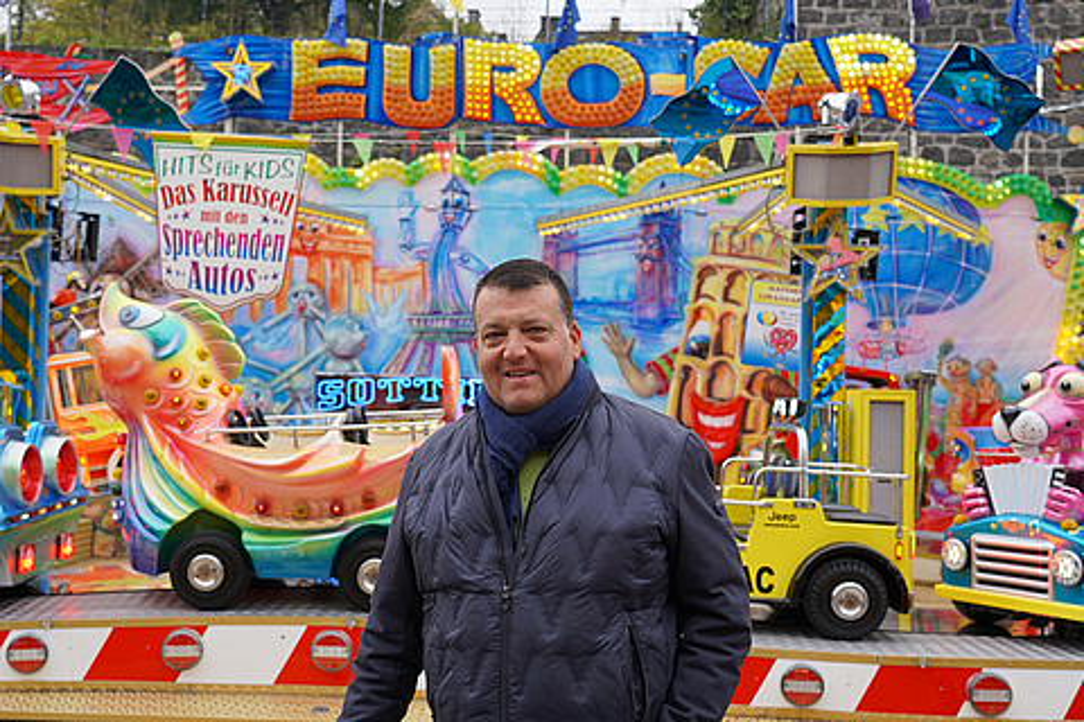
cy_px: 361
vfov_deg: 41.1
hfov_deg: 58.7
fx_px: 963
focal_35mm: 32
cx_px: 542
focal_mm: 32
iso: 160
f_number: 4
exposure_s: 1/160
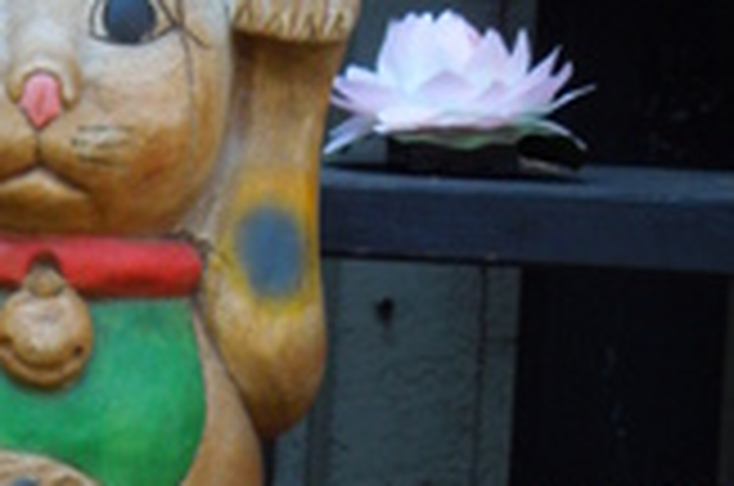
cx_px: -43
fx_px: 6756
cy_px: 680
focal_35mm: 332
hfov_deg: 6.2
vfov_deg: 4.1
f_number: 4.5
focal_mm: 14.1
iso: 125
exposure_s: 1/60
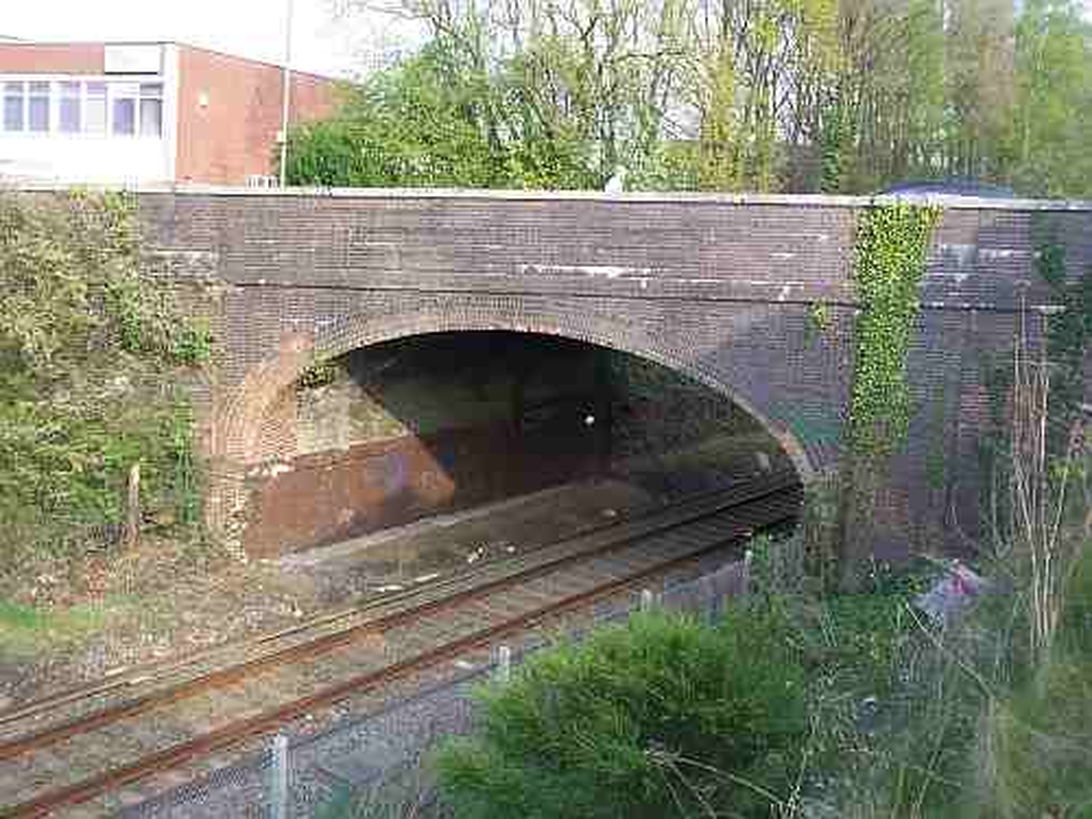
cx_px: 546
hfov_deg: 47.9
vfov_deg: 36.8
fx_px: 1230
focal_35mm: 39
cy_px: 410
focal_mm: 6.4
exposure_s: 1/80
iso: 64
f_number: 3.9
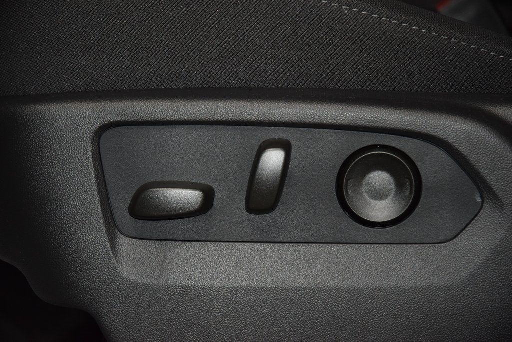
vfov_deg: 13.0
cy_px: 171
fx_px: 1493
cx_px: 256
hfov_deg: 19.5
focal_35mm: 105
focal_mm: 70
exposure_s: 1/125
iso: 2000
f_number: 4.5
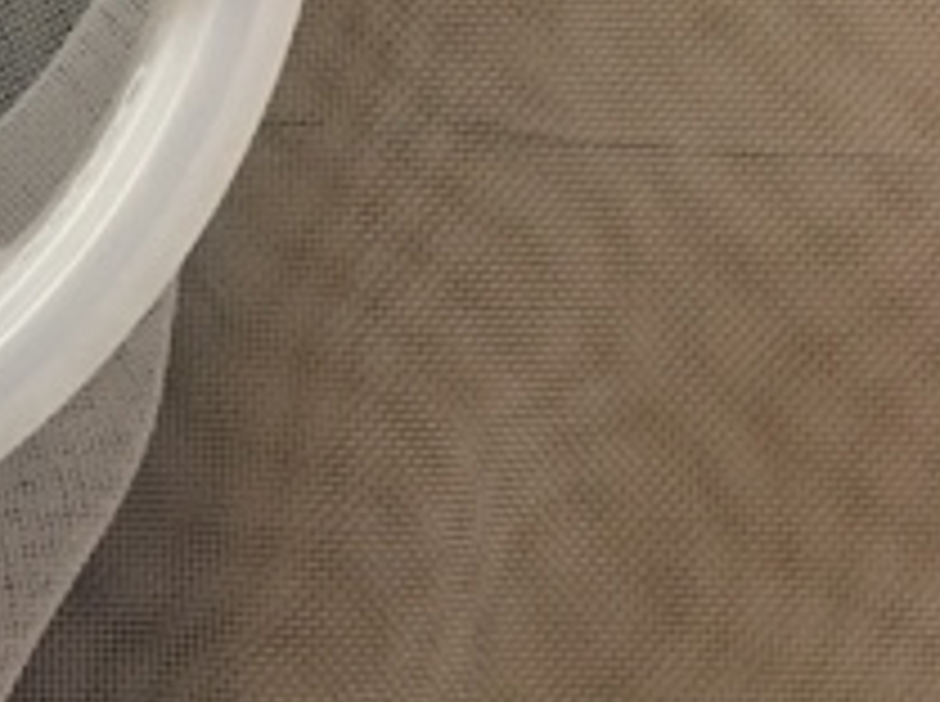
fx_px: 2413
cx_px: -459
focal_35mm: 89
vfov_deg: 15.9
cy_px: -126
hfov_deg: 19.3
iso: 80
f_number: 2.2
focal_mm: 4.15
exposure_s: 1/10
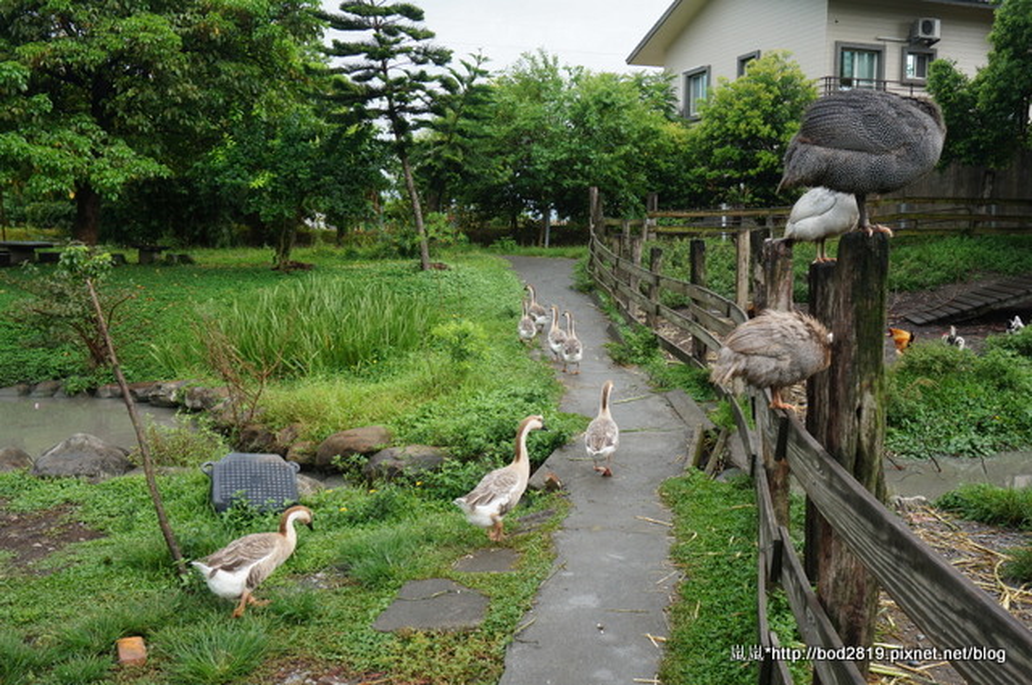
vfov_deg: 39.9
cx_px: 516
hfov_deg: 57.3
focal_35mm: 33
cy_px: 342
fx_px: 945
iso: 200
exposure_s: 1/60
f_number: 13
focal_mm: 22
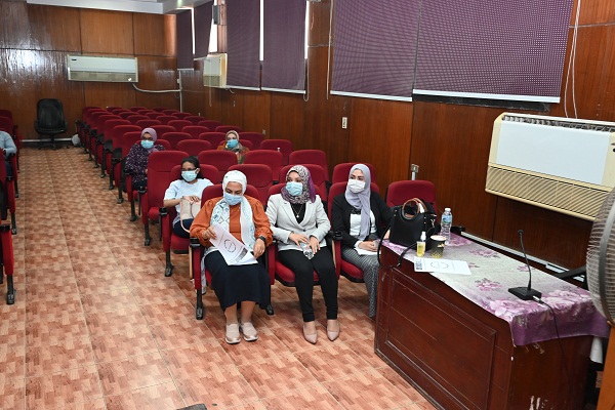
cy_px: 205
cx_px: 308
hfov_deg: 60.3
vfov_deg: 42.3
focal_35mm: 31
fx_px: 530
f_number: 4.8
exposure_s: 1/60
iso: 1600
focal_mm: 31
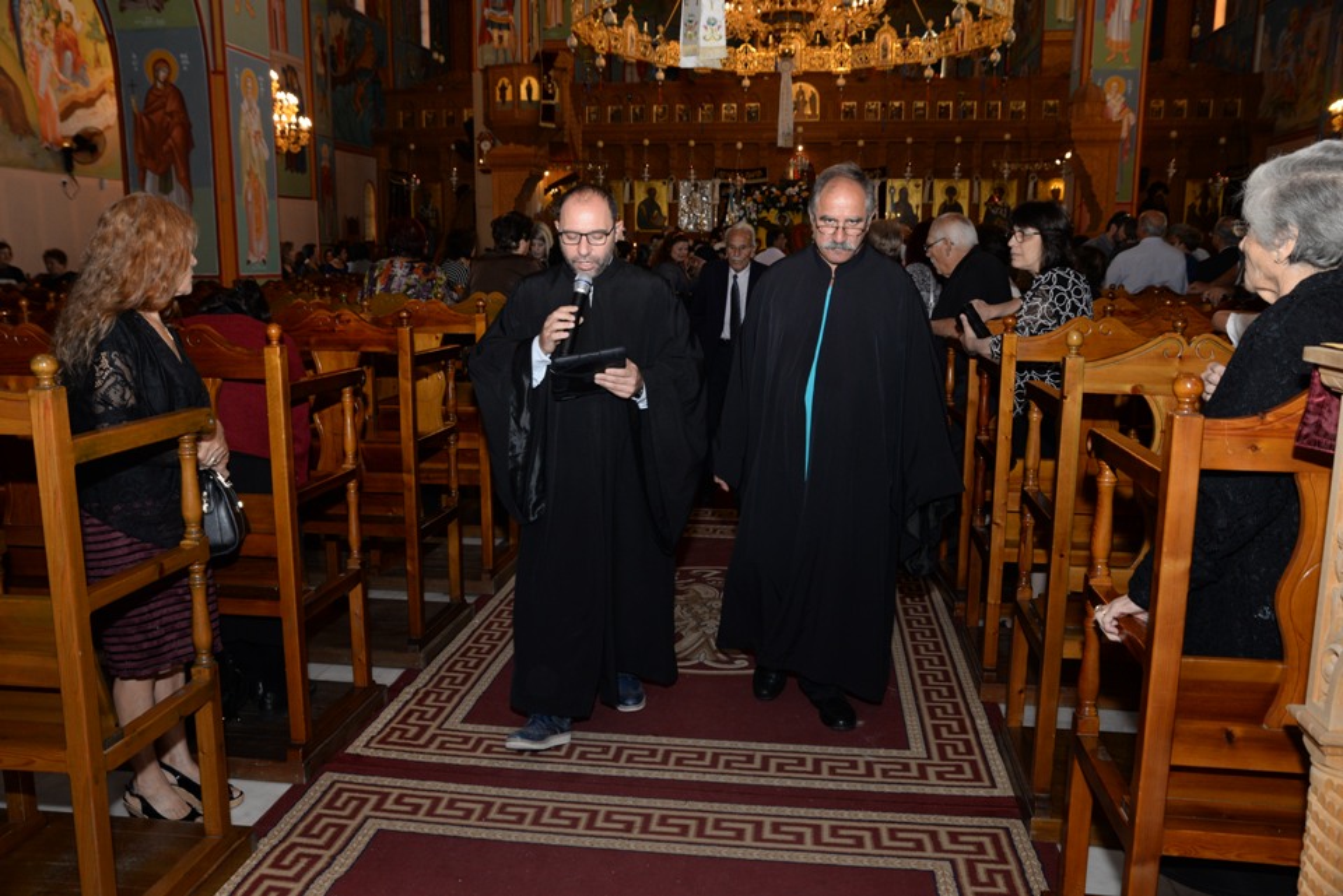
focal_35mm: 30
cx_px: 672
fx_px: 1120
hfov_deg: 61.9
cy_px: 448
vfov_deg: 43.6
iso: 800
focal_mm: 30
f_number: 7.1
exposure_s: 1/100
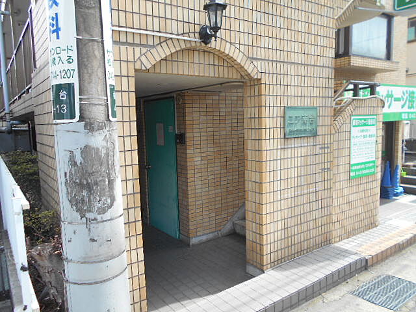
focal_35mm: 26
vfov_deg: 53.1
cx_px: 208
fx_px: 312
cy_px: 156
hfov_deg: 67.3
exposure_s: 1/250
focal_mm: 4.6
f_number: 3.2
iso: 80
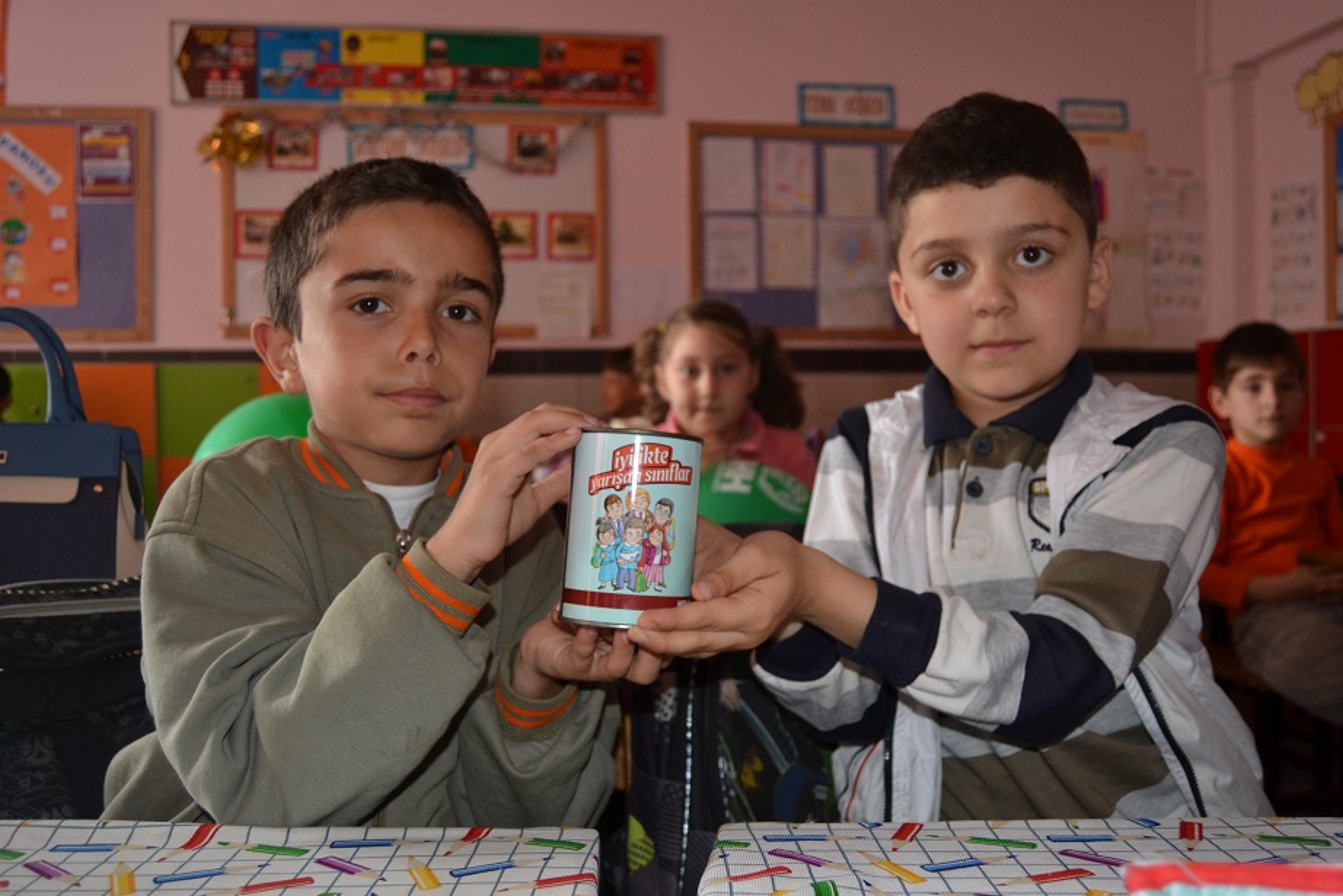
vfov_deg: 43.6
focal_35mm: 30
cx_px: 672
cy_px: 448
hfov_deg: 61.9
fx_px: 1119
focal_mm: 20
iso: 800
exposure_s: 1/60
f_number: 3.5
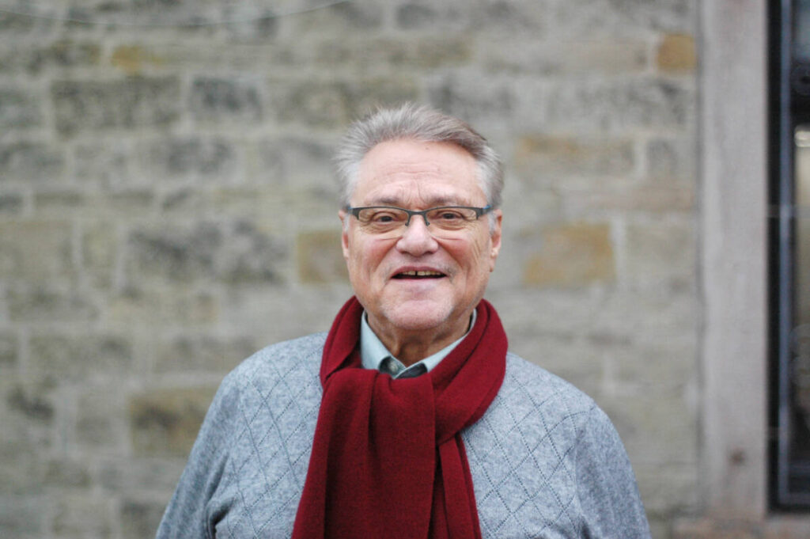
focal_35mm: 75
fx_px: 1686
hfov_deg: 27.0
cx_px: 405
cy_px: 270
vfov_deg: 18.2
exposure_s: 1/6400
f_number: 1.8
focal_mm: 50
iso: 800
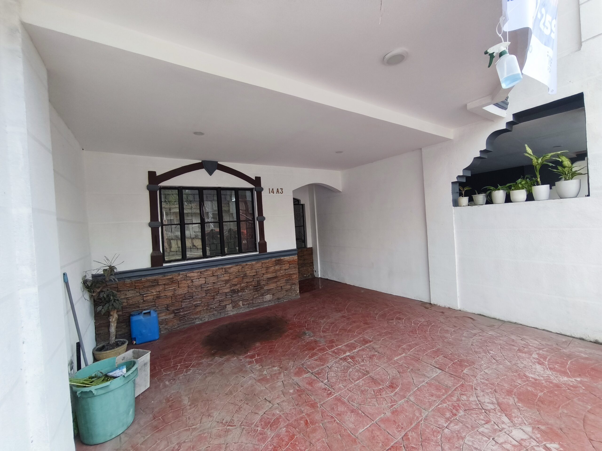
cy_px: 226
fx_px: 261
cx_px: 301
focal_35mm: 15
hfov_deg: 98.2
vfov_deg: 81.7
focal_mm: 1.91
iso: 50
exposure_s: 1/263
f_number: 2.2
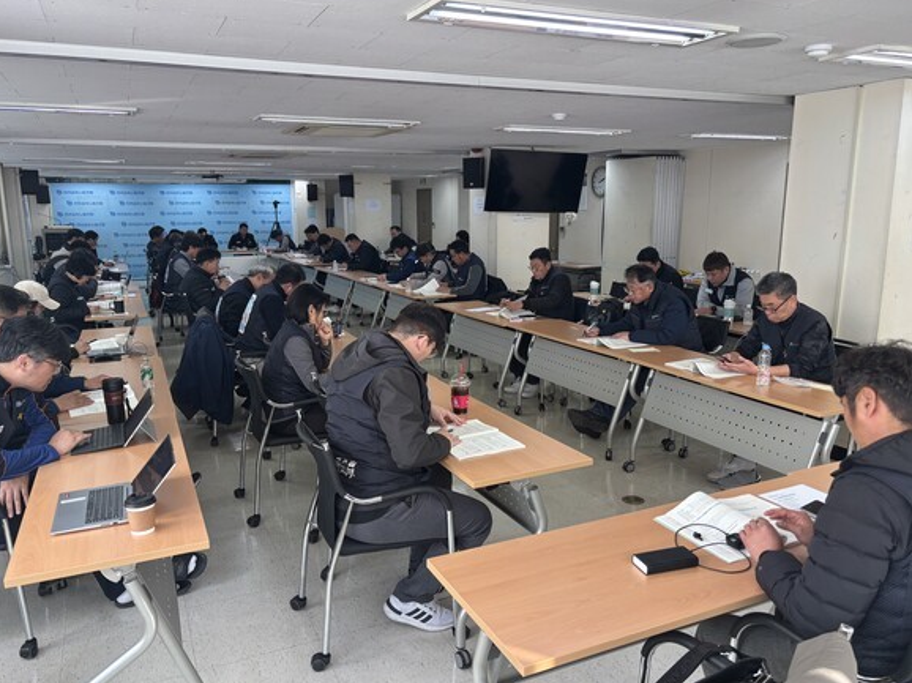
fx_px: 711
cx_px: 442
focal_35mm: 27
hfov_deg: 65.3
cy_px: 344
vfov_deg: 51.3
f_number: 1.6
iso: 64
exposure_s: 1/120
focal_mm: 5.96
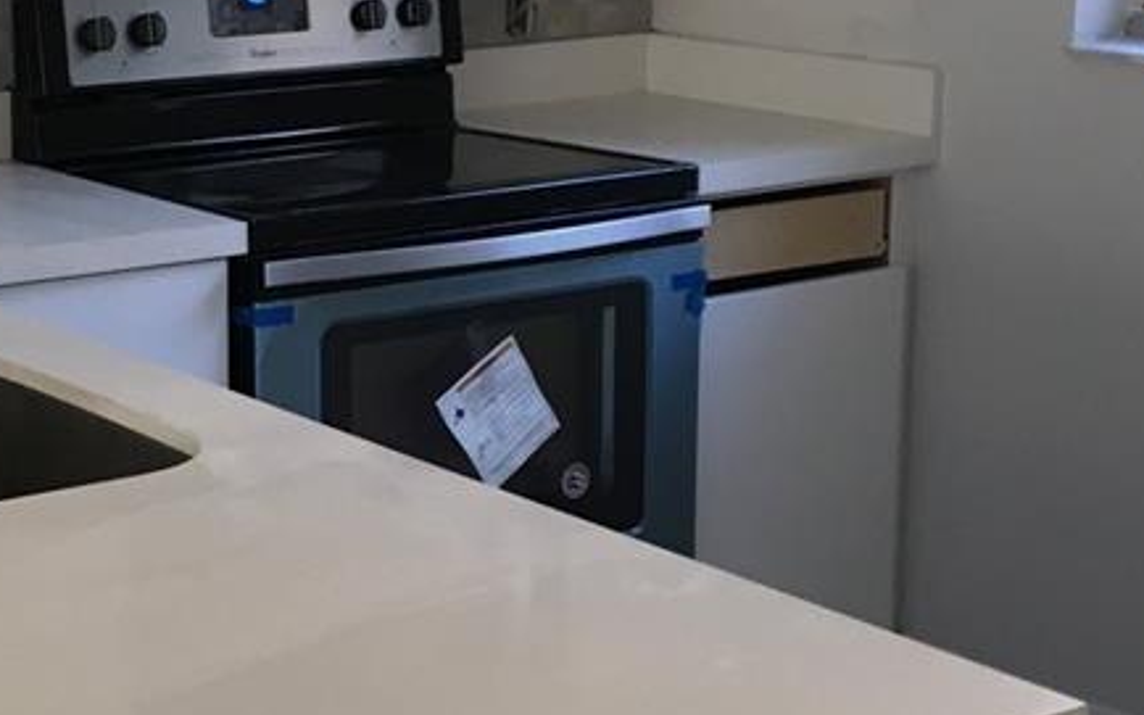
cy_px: 327
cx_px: 177
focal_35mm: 85
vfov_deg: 15.4
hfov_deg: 23.9
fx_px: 2649
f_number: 2.2
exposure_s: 1/30
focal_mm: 4.15
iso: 64
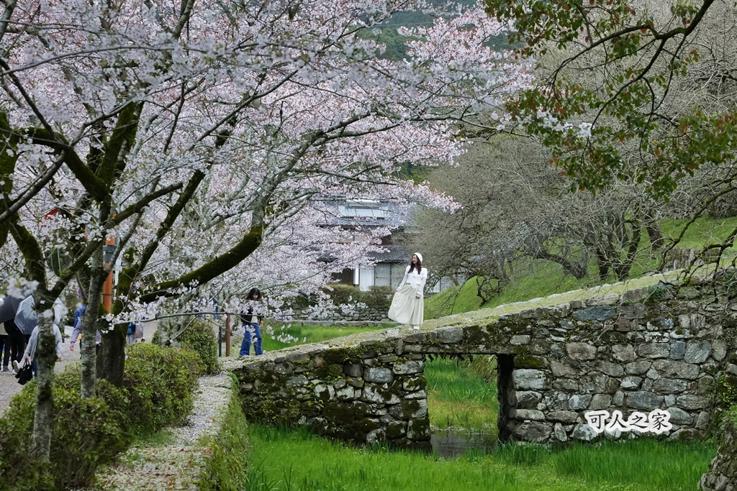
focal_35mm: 100
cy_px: 246
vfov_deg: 13.7
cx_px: 368
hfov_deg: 20.4
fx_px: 2047
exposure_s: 1/640
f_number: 7.1
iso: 4000
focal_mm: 67.1
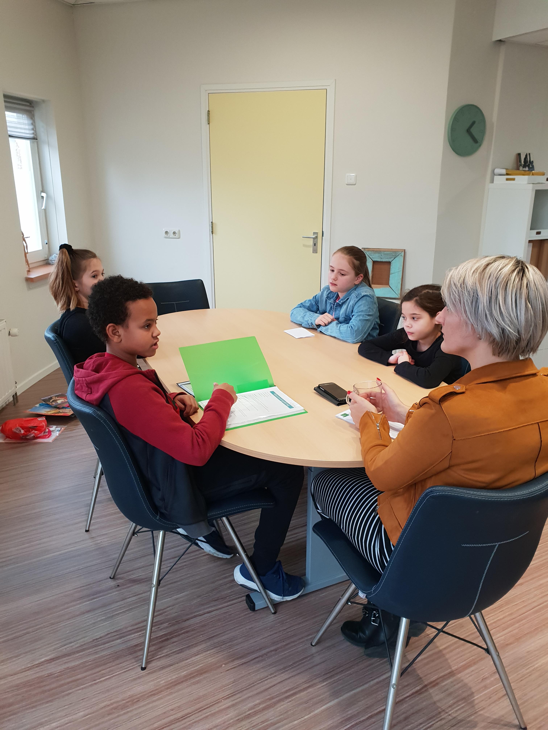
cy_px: 365
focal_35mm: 26
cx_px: 274
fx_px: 549
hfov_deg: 53.1
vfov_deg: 67.3
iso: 200
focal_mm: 4.3
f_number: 2.4
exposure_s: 1/50
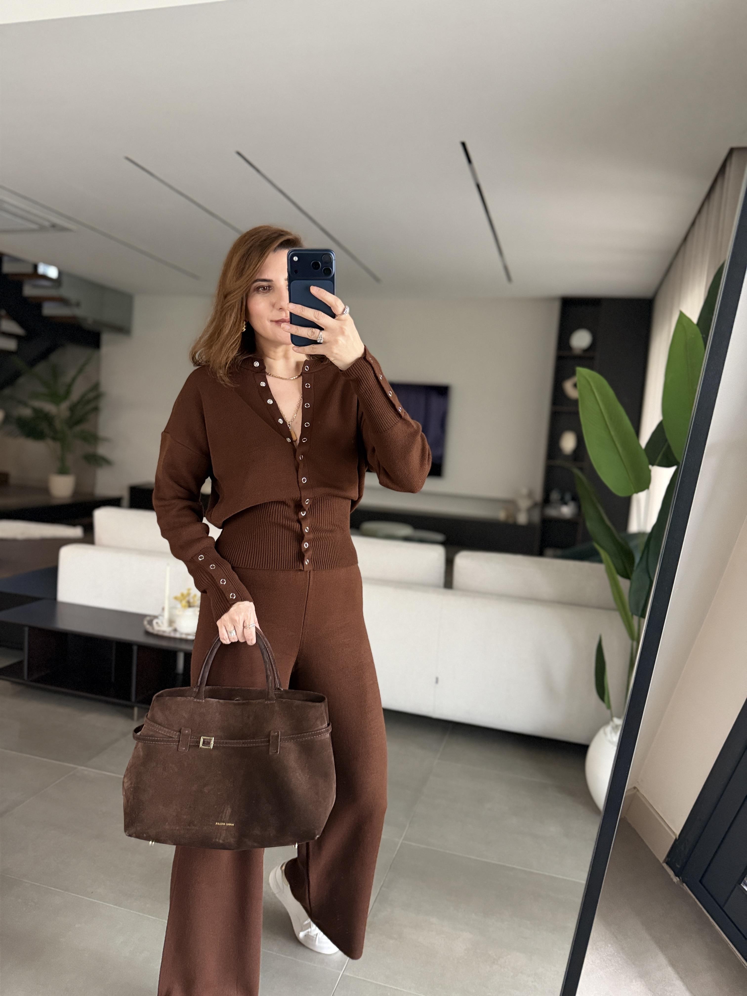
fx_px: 691
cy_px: 498
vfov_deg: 71.6
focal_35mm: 24
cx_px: 374
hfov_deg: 56.8
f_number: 1.78
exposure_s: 1/60
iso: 400
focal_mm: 6.76
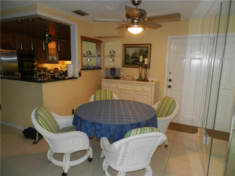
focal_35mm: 23
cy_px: 88
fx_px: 156
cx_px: 118
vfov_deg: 58.9
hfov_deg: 73.9
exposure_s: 1/30
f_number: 3.4
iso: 200
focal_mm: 4
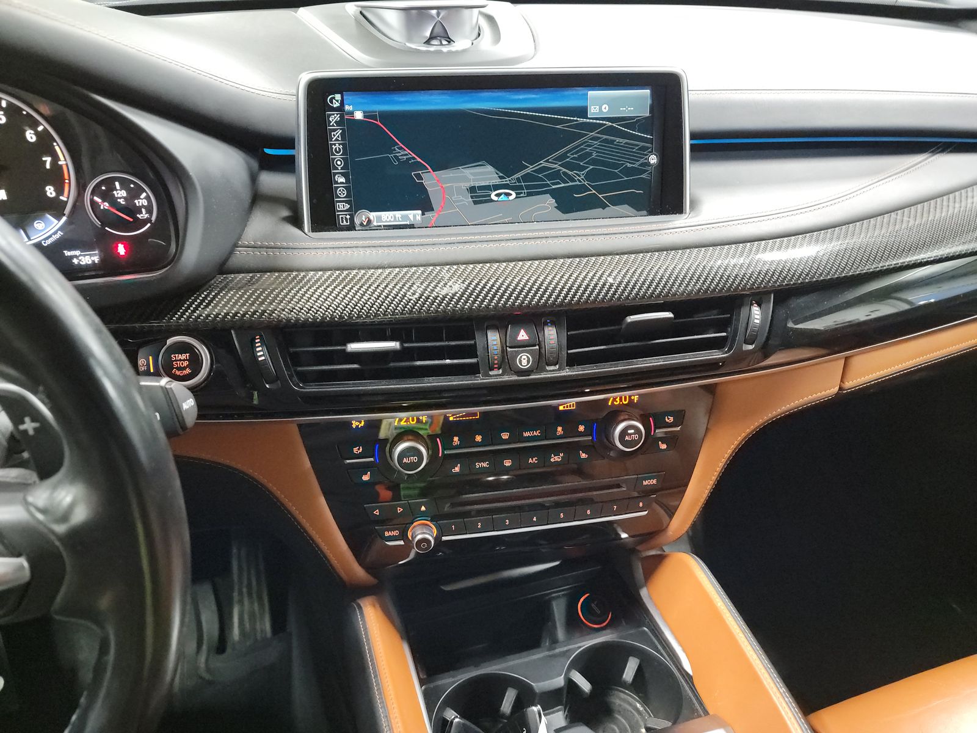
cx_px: 488
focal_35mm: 24
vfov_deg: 56.8
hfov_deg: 71.6
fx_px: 677
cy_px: 366
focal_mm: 6.7
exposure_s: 1/24
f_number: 1.8
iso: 2237
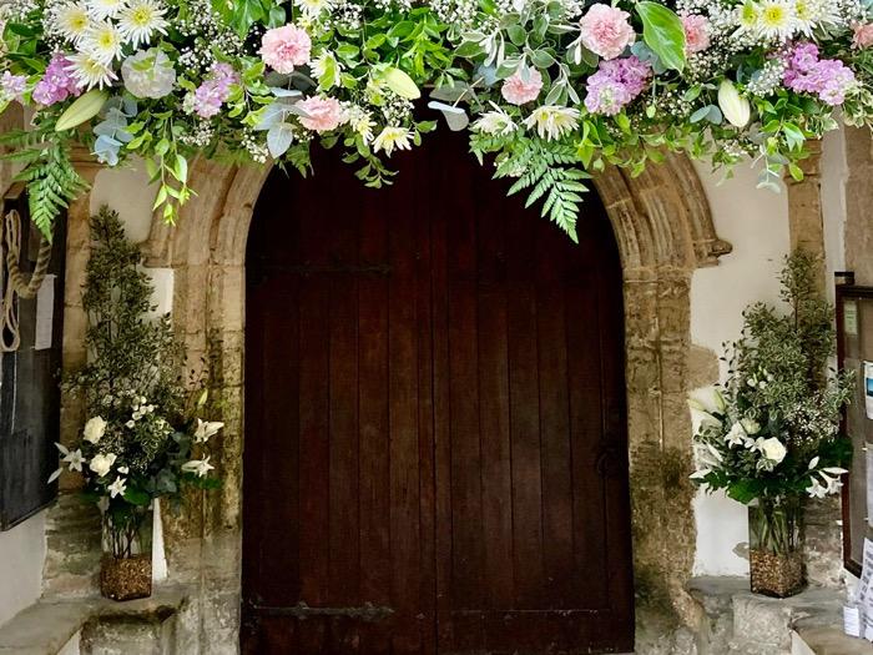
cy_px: 328
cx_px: 436
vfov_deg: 49.7
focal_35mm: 28
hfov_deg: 63.4
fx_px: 706
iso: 64
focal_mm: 3.99
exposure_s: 1/121
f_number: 1.8
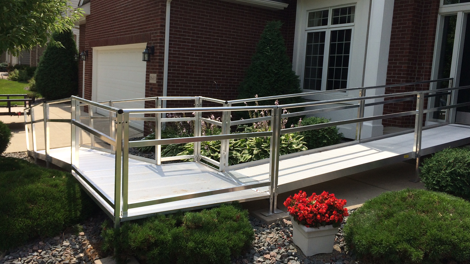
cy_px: 115
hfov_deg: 61.0
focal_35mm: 32
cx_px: 237
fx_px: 399
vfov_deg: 36.6
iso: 32
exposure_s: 1/2053
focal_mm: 4.15
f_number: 2.2
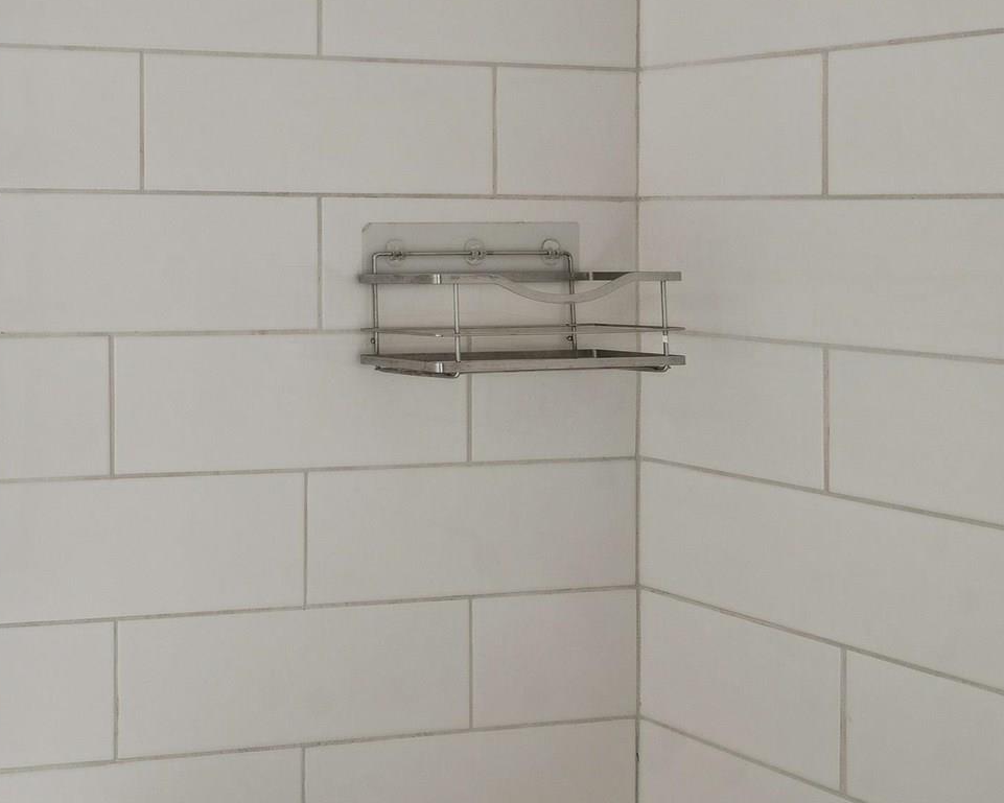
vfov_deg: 35.0
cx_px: -350
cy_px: 210
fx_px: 1248
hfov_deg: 31.7
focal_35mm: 42
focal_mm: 14
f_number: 9
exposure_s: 1/50
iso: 100
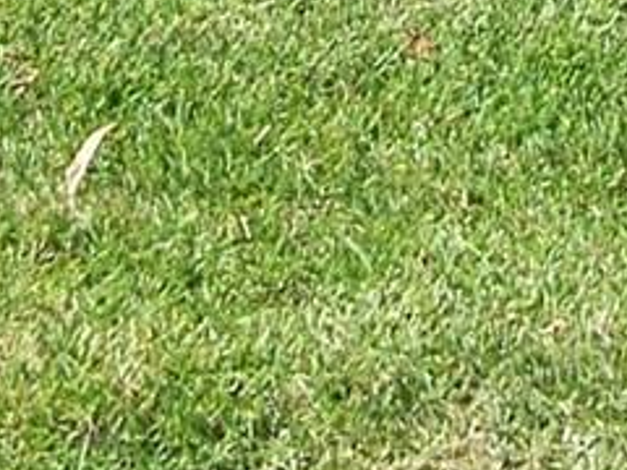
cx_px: 434
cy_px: -940
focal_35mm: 253
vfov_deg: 5.5
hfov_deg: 7.8
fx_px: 4583
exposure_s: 1/400
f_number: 4
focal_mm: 6.3
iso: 64
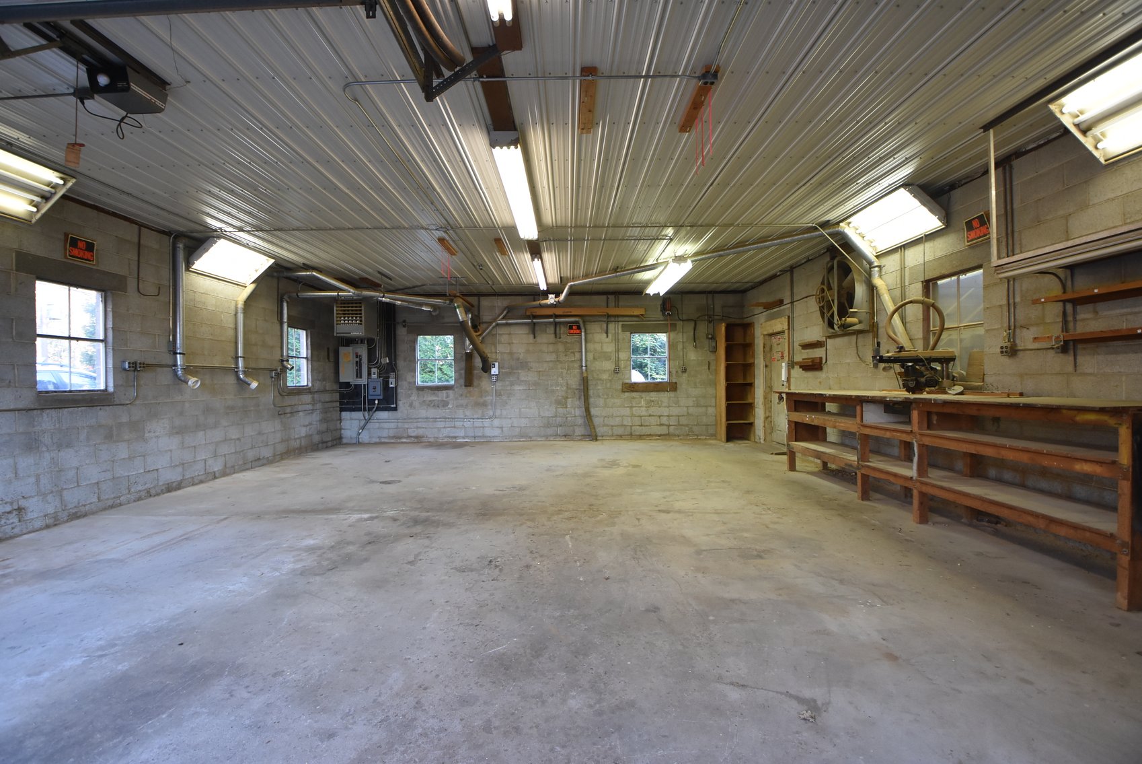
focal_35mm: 15
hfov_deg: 100.3
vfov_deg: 77.4
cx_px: 571
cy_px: 382
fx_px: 476
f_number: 4.5
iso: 800
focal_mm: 10
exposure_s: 1/80
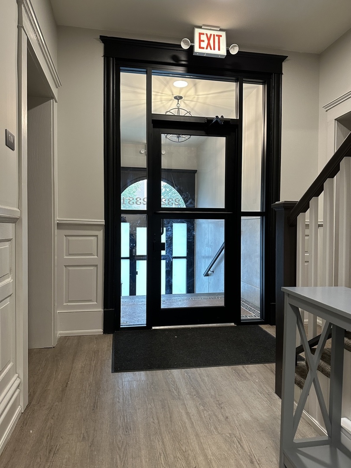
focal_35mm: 24
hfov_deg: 56.8
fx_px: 324
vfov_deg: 71.6
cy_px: 234
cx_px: 176
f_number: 1.78
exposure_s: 1/60
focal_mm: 6.86
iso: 320
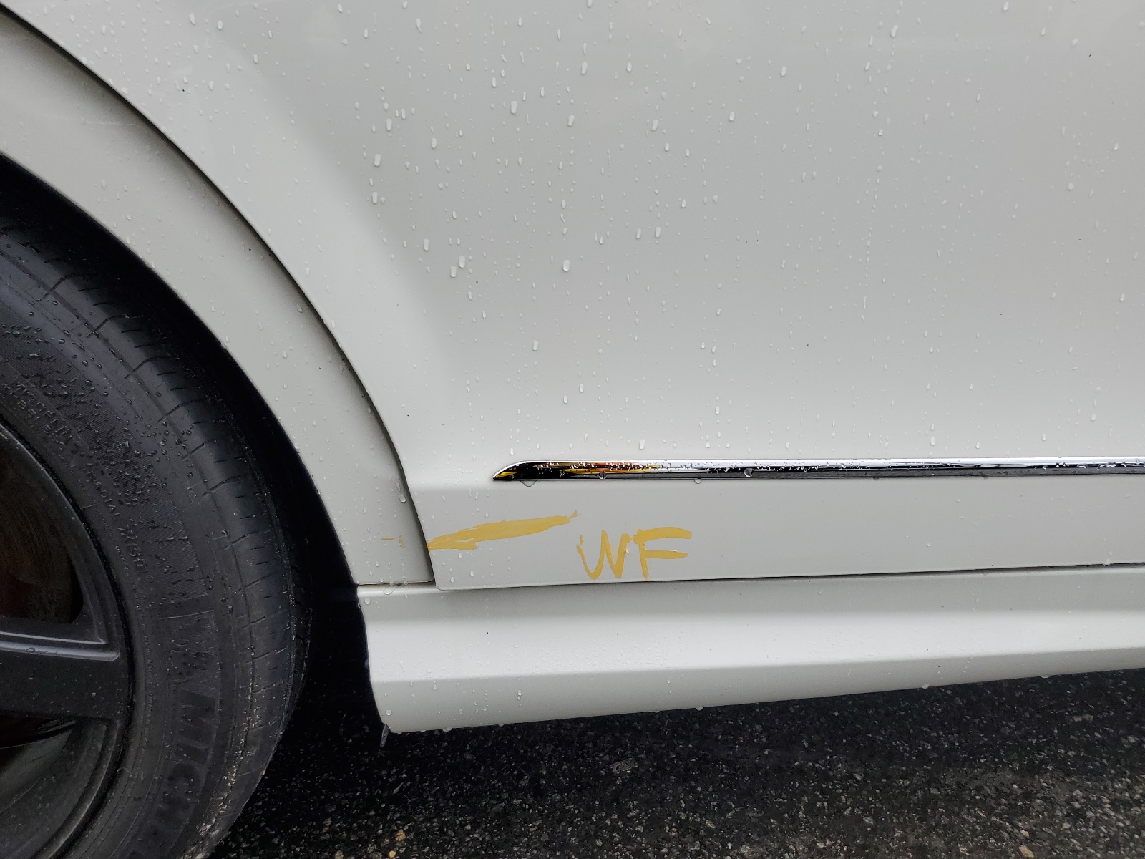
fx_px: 860
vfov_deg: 53.1
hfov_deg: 67.3
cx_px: 572
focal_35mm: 26
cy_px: 430
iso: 50
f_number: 1.5
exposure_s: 1/370
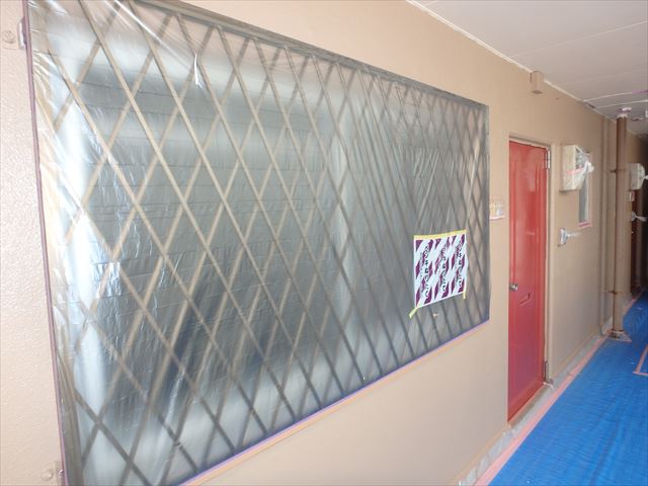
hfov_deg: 79.0
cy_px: 243
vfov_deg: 63.4
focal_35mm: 21
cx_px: 324
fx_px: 393
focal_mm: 3.7
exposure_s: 1/60
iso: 125
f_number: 3.5
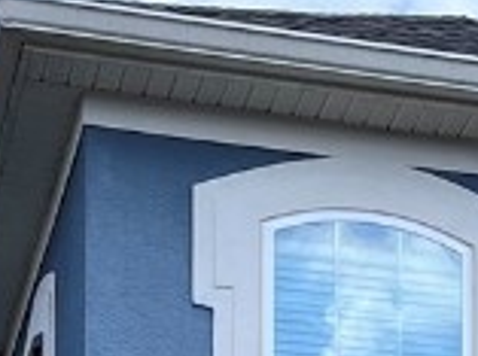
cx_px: 441
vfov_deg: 7.6
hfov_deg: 11.6
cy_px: 1089
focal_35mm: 170
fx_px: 2342
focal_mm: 5.1
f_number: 1.6
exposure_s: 1/1890
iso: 50
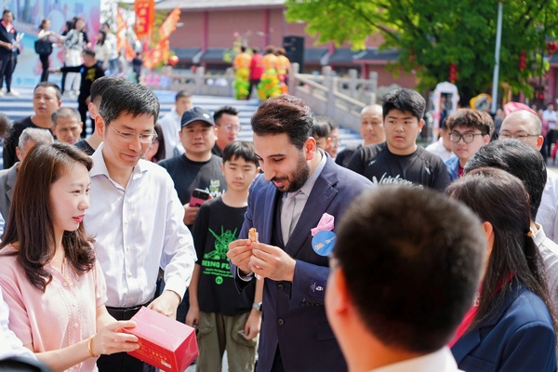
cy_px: 186
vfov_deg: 27.0
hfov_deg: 39.6
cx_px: 279
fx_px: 775
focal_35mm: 50
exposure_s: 1/640
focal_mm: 50
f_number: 2.8
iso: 100
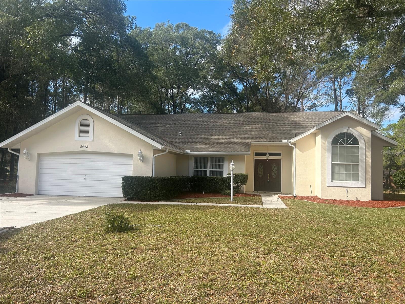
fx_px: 304
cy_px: 152
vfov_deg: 53.1
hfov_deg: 67.3
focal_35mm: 26
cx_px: 202
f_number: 1.5
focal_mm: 5.7
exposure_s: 1/2123
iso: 50
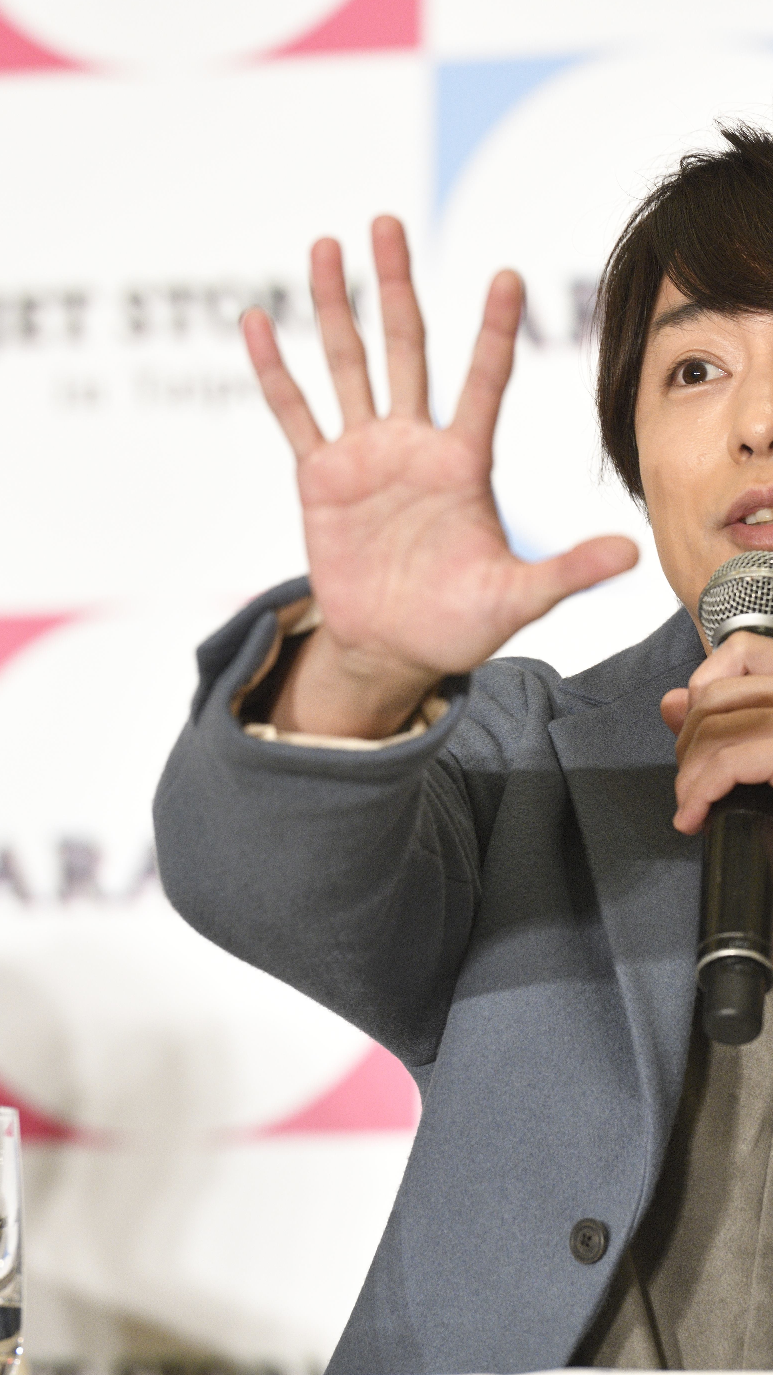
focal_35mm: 315
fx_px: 11477
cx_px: 563
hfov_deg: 3.9
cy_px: 687
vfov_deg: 6.9
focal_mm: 200
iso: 1600
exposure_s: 1/80
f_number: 5
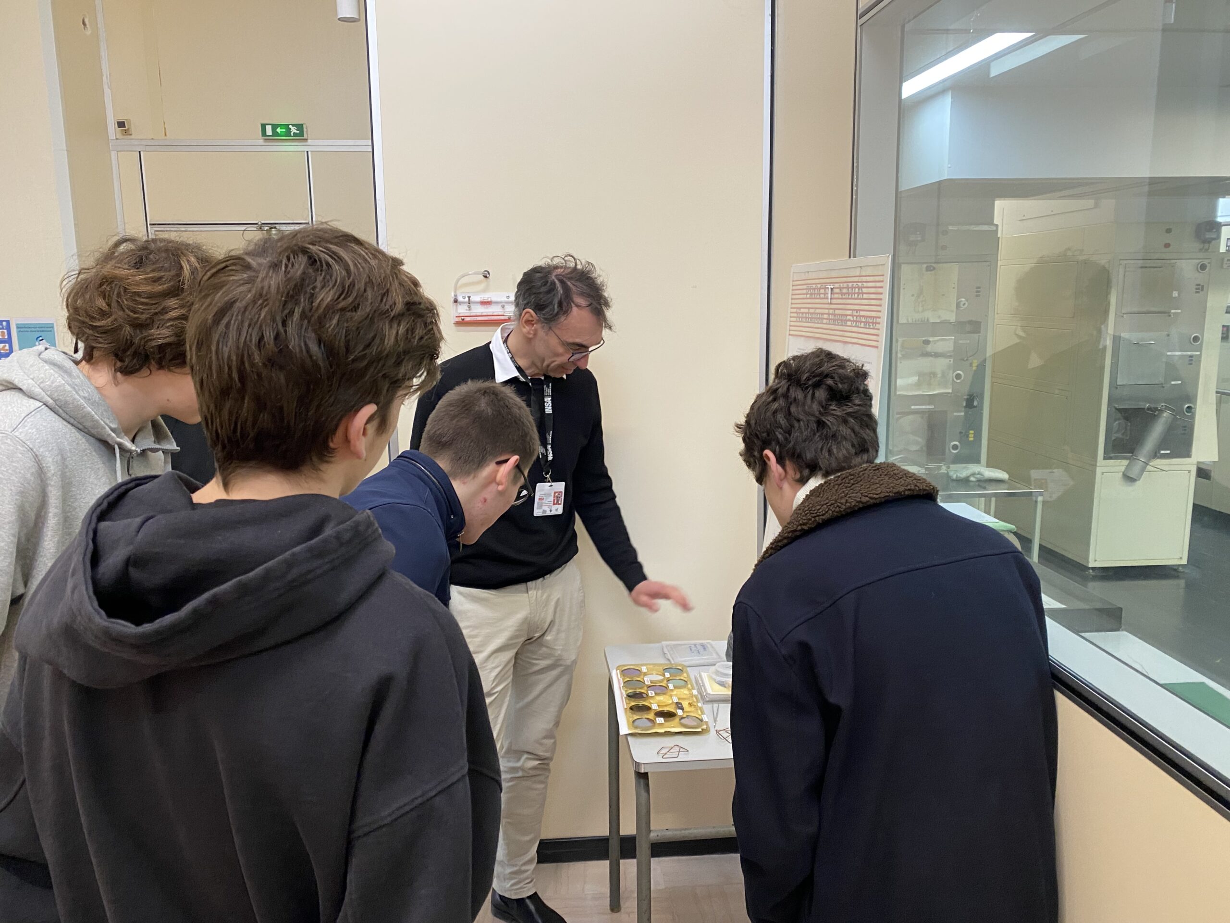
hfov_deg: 67.3
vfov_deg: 53.1
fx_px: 924
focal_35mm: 26
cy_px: 462
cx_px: 615
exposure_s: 1/50
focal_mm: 4.25
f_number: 1.8
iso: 200
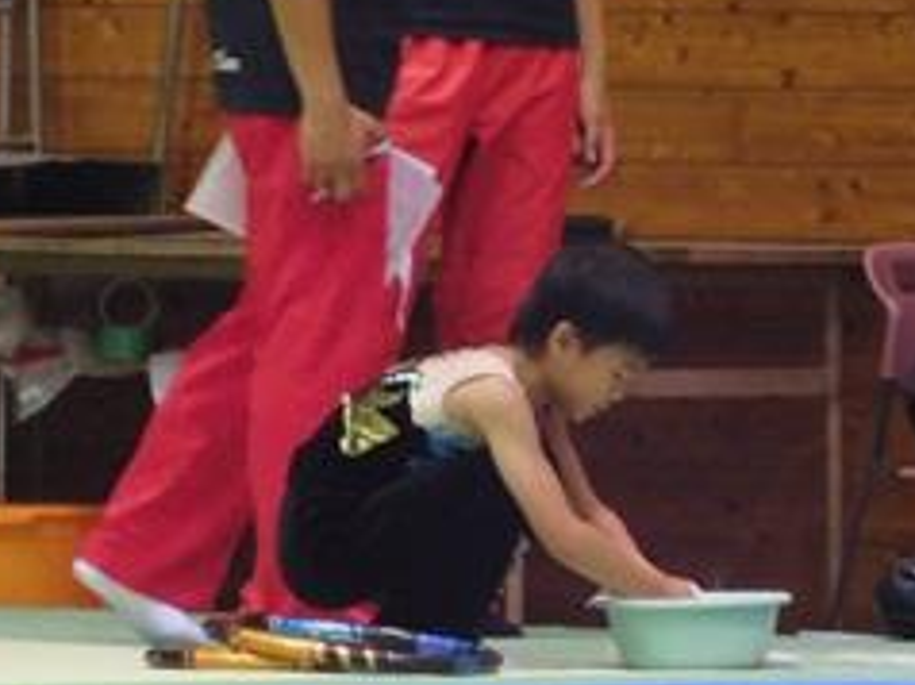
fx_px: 17190
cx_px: 582
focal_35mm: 651
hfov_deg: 3.0
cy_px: 371
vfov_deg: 2.3
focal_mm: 50
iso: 1400
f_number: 5.8
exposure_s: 1/15
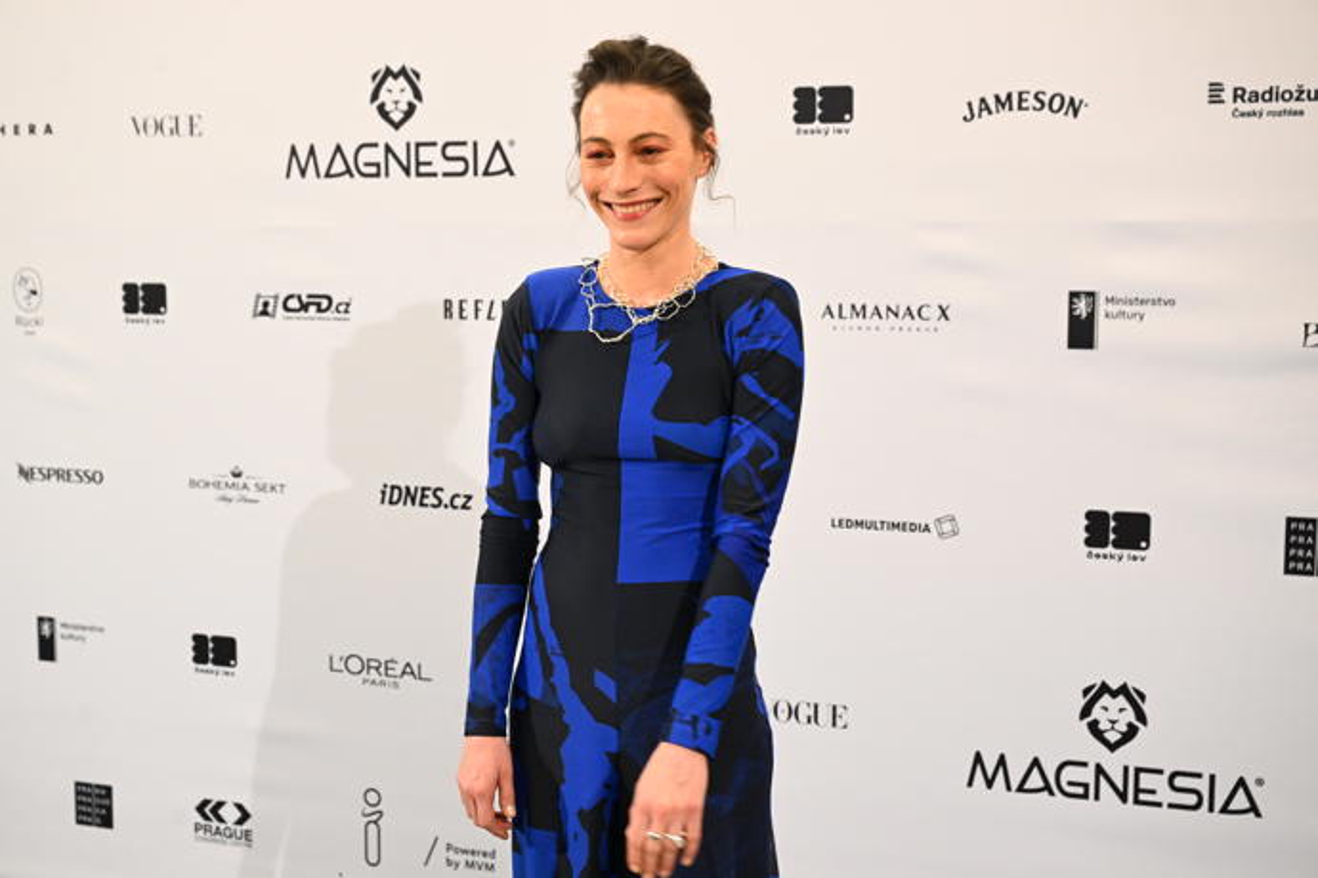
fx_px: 1684
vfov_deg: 29.2
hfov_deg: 42.7
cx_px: 659
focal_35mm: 46
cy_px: 439
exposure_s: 1/160
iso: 3200
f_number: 5
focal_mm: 46
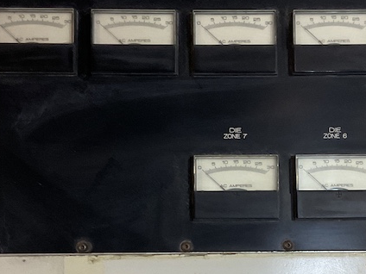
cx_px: 236
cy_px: 201
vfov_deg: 20.9
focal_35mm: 70
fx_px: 740
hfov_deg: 27.6
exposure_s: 1/60
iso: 160
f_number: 1.8
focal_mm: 3
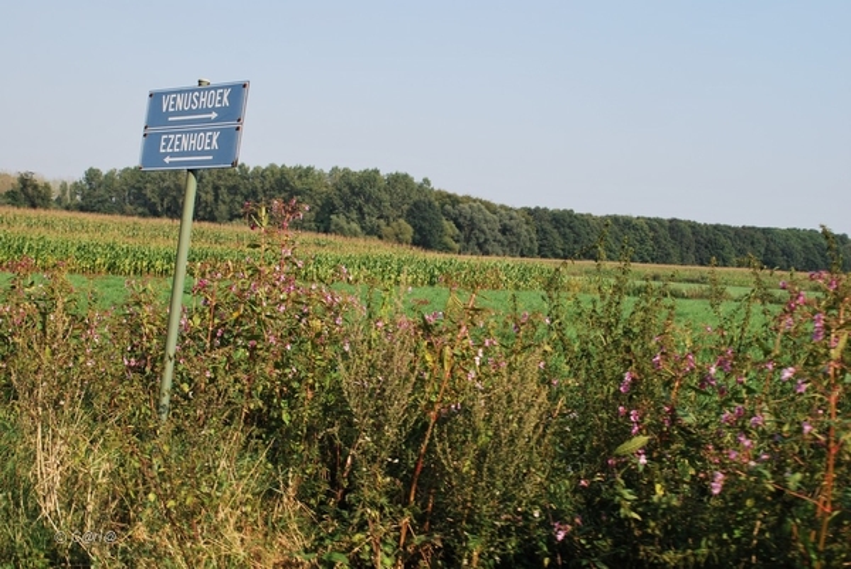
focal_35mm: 48
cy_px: 284
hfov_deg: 41.1
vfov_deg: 28.1
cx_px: 426
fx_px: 1135
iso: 100
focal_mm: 32
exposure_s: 1/200
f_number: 7.1
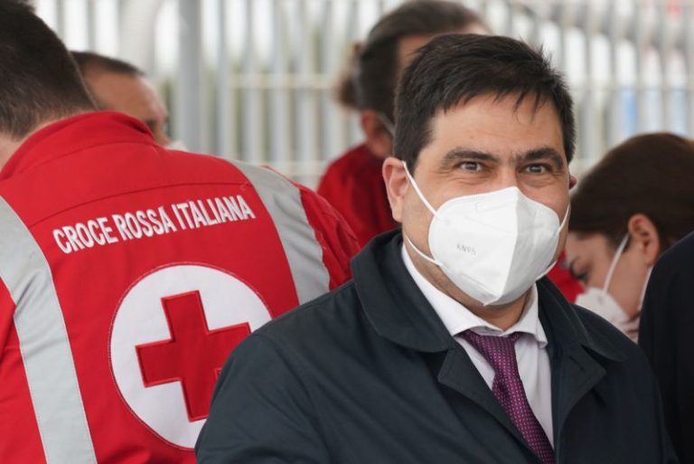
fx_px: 7252
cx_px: 347
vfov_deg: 3.7
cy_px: 232
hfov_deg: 5.5
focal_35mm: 376
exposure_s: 1/250
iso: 1600
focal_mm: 376
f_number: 8
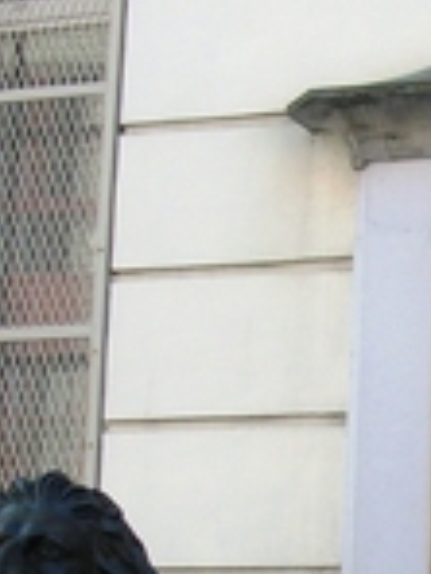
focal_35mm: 130
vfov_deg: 14.9
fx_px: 2158
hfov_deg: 10.8
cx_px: 711
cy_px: 562
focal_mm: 5.7
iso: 80
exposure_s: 1/250
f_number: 2.9
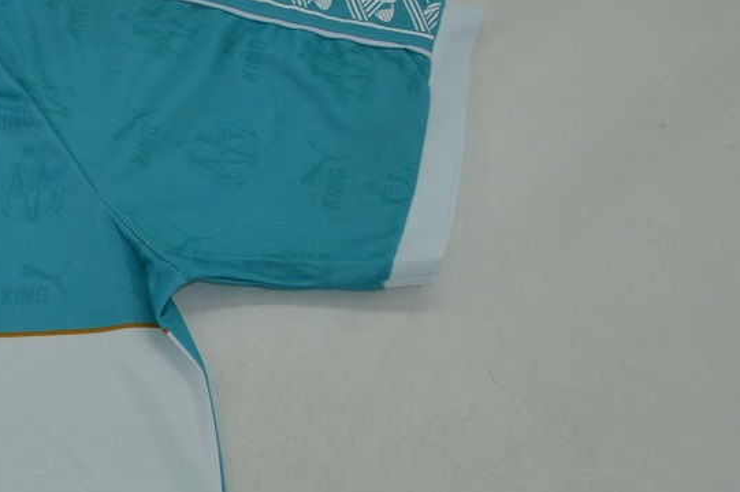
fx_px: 2260
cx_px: -318
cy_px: 545
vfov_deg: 12.2
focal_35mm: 110
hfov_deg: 17.1
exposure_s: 1/200
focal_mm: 22
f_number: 11
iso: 400
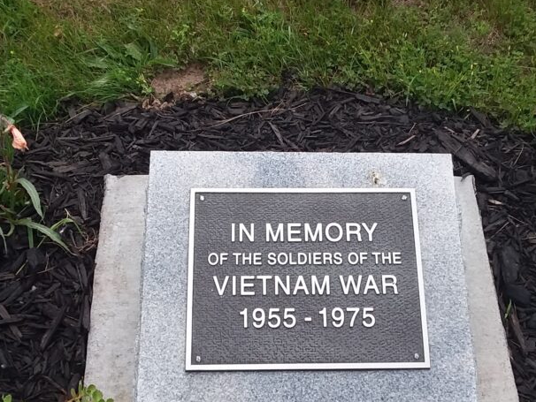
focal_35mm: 49
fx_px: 759
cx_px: 304
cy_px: 262
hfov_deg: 38.8
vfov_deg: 29.5
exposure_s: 1/410
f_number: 1.9
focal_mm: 2.47
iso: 40
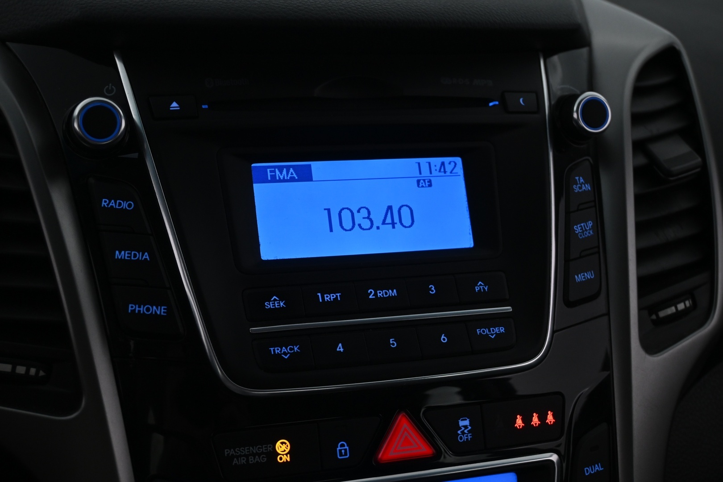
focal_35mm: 51
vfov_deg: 26.5
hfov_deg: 38.9
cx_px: 362
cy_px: 241
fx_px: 1024
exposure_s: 1/50
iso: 900
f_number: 5
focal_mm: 34
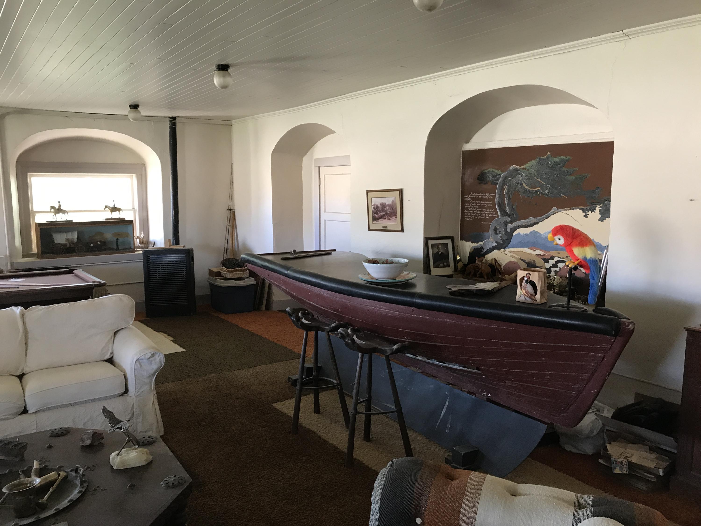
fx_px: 567
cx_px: 350
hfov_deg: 63.4
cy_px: 263
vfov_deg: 49.7
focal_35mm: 28
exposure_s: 1/17
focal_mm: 3.99
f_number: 1.8
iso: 40
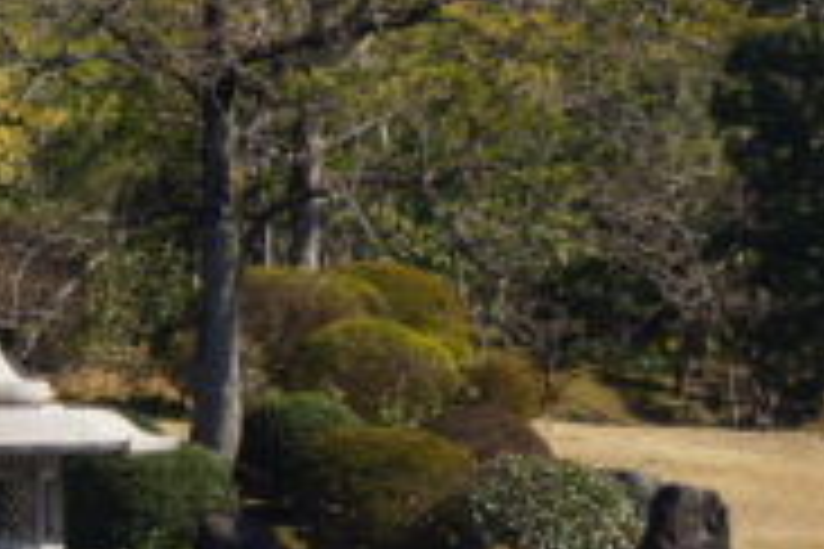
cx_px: -941
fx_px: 13435
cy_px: 227
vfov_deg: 2.3
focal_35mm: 587
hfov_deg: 3.5
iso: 100
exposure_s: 1/160
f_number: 10
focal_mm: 70
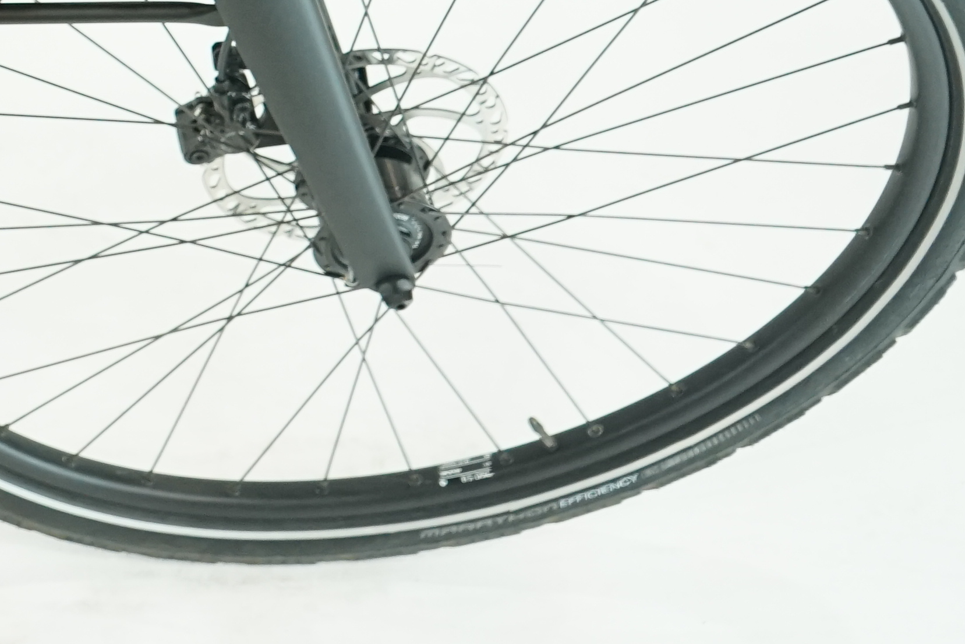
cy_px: -288
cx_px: -589
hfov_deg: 17.1
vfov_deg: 12.5
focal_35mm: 105
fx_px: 2815
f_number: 5
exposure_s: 1/200
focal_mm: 29
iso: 1600
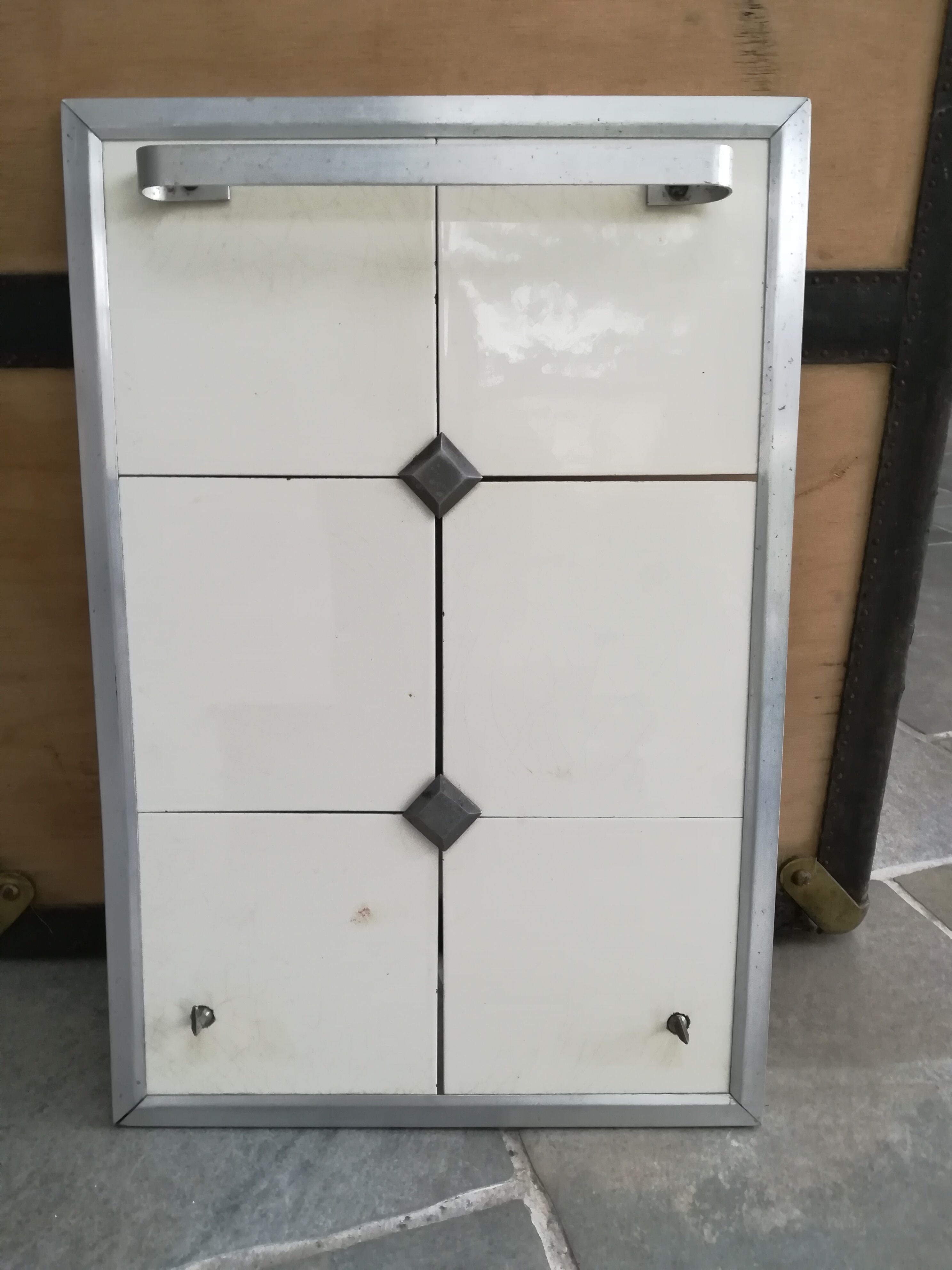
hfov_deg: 53.1
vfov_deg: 67.3
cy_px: 635
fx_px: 953
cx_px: 476
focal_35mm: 26
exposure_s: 1/25
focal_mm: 3.83
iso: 320
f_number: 2.2
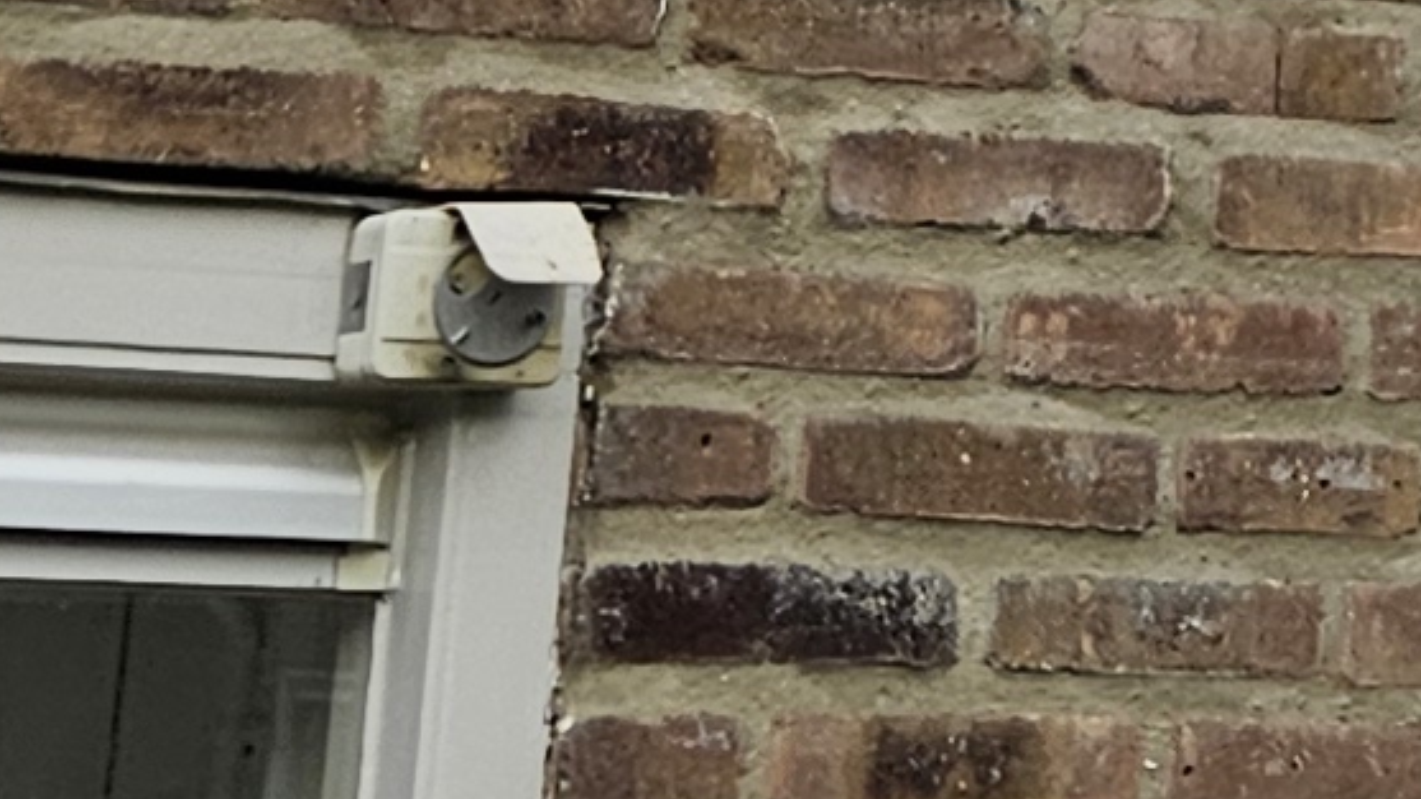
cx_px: 2822
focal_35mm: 180
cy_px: -1432
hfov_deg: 10.9
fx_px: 6781
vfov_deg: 6.3
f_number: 1.8
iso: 40
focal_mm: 5.4
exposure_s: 1/466
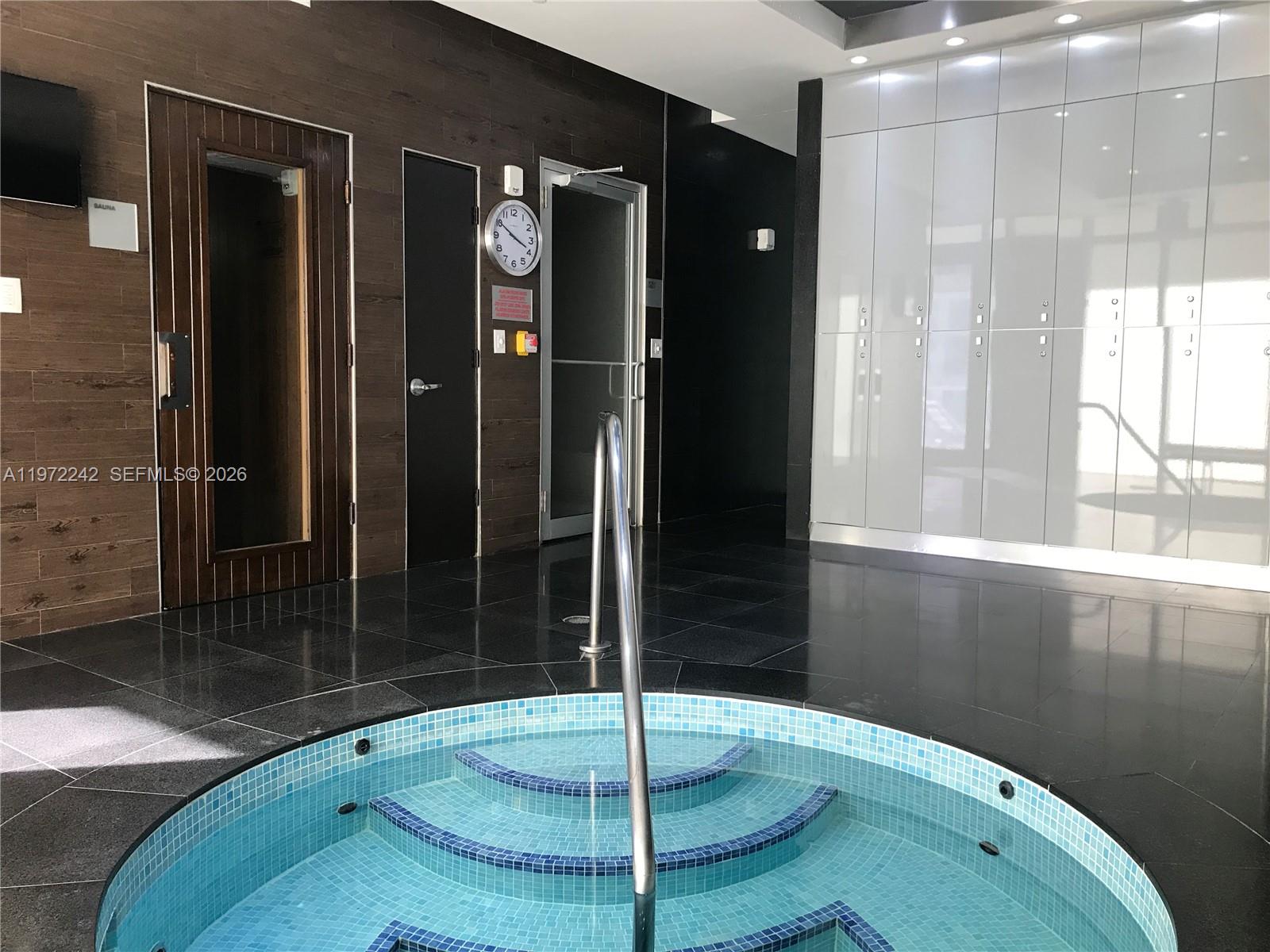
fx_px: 1027
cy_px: 476
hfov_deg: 63.4
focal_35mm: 28
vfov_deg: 49.7
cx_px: 635
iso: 25
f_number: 1.8
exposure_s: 1/30
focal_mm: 3.99
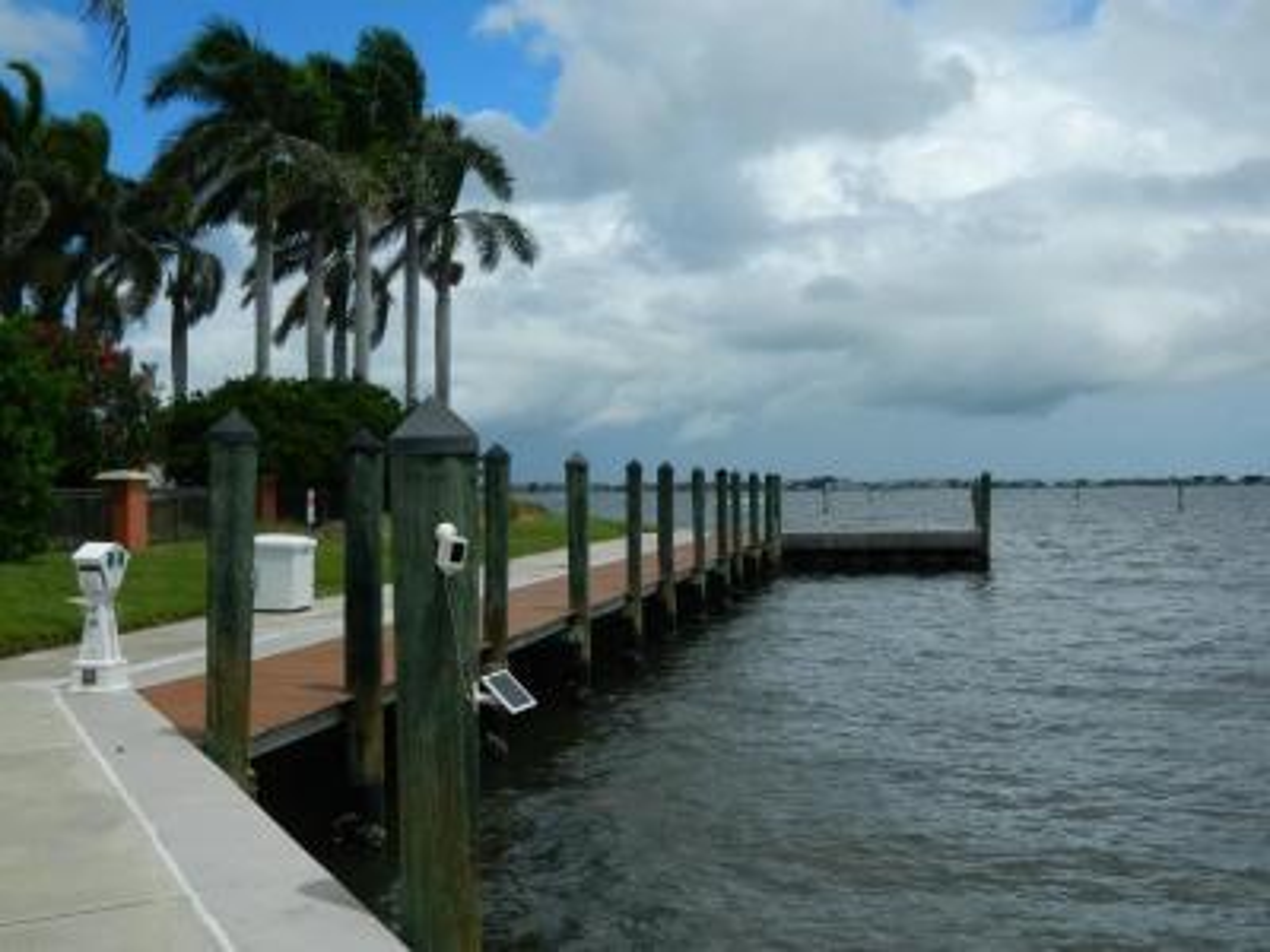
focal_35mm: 41
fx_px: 1504
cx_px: 635
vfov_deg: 35.1
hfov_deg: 45.8
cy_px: 476
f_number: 9.8
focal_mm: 7.3
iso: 80
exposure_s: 1/320
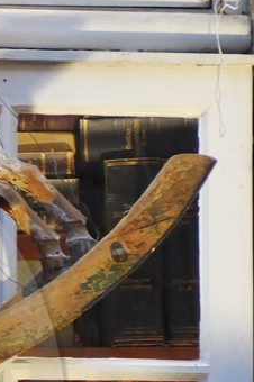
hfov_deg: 2.8
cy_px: 427
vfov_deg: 4.2
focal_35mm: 494
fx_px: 5238
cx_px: -281
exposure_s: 1/6
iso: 100
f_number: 4
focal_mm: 70
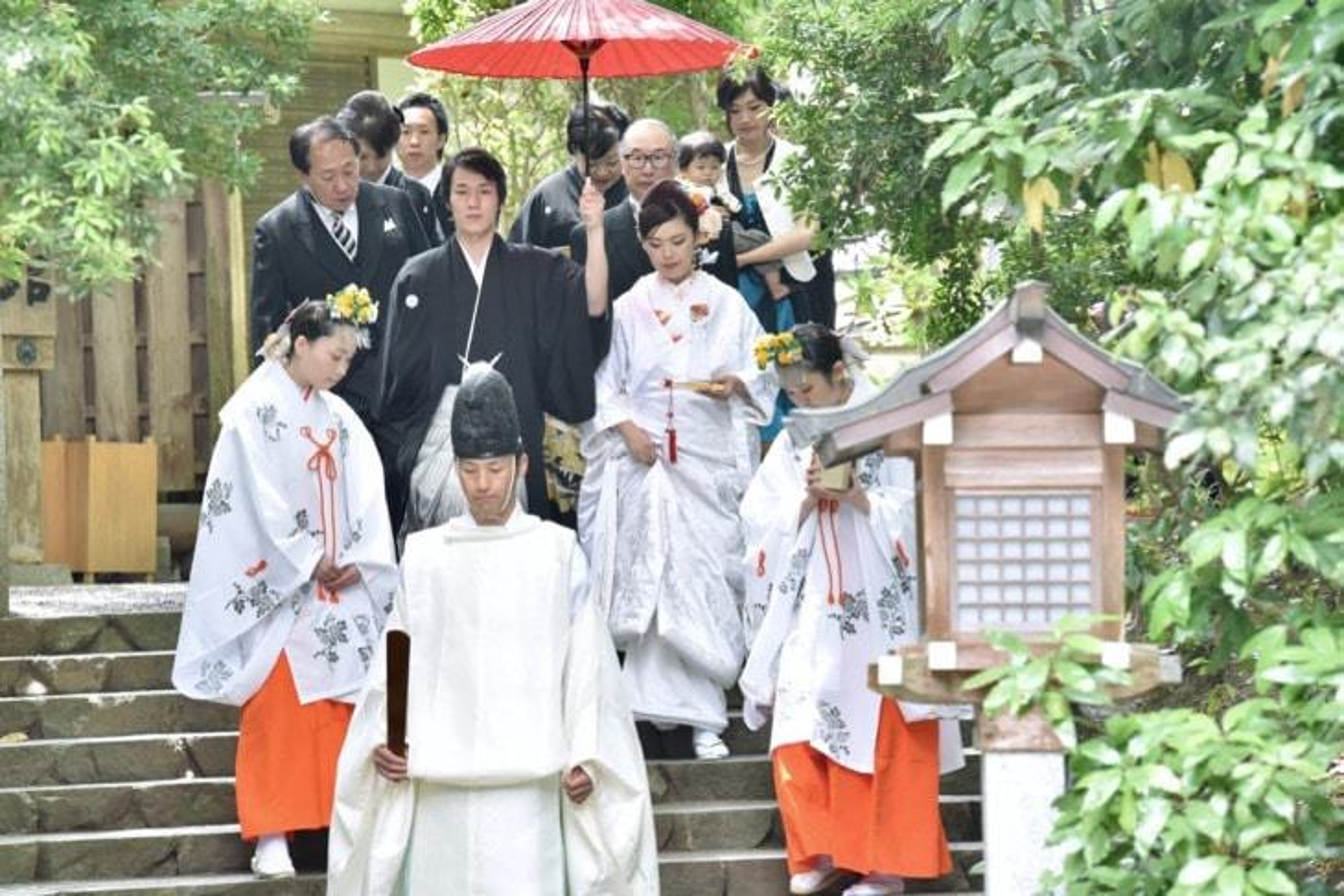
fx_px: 7468
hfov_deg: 10.3
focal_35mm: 200
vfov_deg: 6.9
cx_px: 672
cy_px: 448
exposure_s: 1/125
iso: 2000
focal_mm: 200
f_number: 8
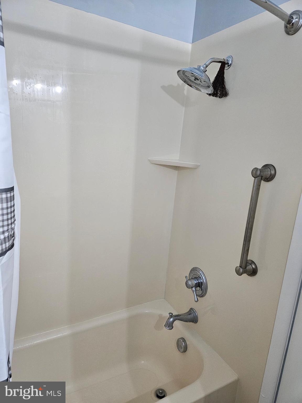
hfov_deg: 58.9
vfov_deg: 73.9
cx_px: 151
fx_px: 268
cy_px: 202
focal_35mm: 23
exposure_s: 1/120
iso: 400
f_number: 1.8
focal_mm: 5.4
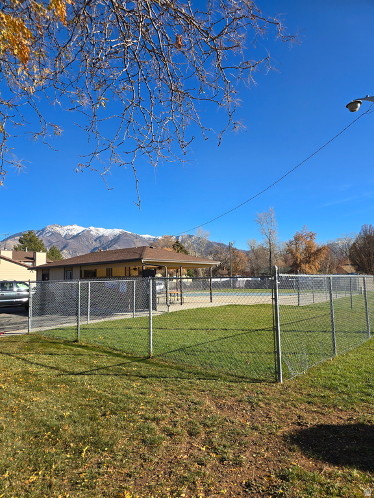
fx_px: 331
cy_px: 249
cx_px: 187
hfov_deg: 58.9
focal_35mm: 23
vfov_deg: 73.9
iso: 12
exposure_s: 1/621
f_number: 1.7
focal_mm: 6.3
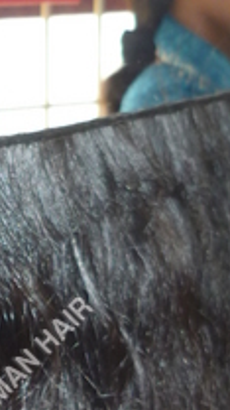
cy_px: 395
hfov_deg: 10.4
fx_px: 1247
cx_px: -4
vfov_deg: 18.2
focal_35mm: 115
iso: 100
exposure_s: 1/30
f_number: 2.8
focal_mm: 5.5
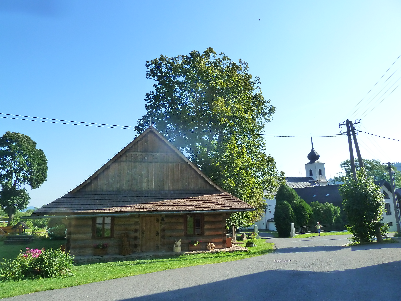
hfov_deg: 69.4
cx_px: 200
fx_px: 290
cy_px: 150
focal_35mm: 25
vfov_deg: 54.9
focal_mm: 4.1
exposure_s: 1/320
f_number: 4
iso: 200
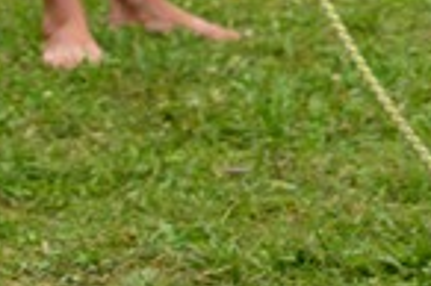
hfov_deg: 5.5
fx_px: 4395
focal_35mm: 368
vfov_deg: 3.6
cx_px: 711
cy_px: -568
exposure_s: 1/2000
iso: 200
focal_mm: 35
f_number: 2.2
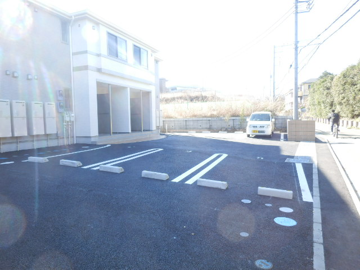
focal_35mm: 24
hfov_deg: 71.6
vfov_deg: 56.8
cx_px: 180
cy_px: 135
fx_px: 250
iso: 80
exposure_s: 1/125
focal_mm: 4.2
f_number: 3
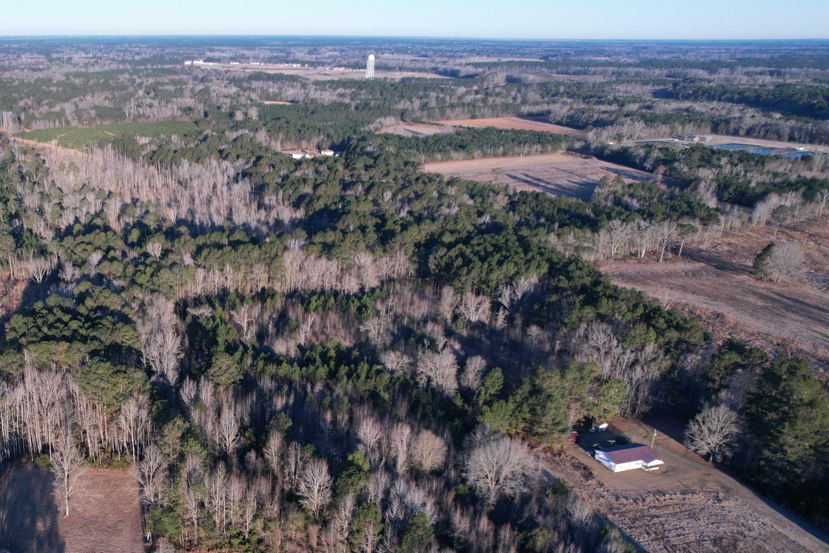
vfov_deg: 39.5
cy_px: 363
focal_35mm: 33
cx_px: 208
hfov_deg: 54.6
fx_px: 760
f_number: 2.8
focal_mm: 8.38
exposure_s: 1/1000
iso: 100
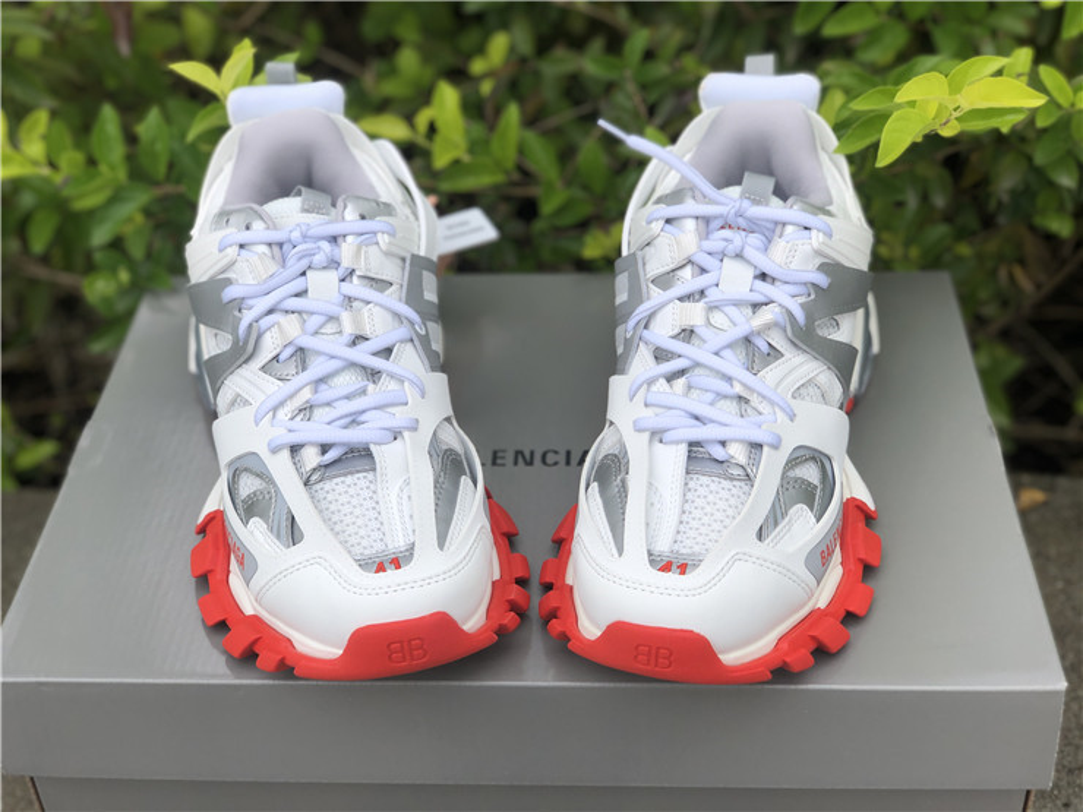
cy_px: 406
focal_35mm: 52
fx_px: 1627
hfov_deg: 36.8
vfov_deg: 28.0
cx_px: 542
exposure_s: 1/239
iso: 16
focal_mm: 6
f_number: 2.4
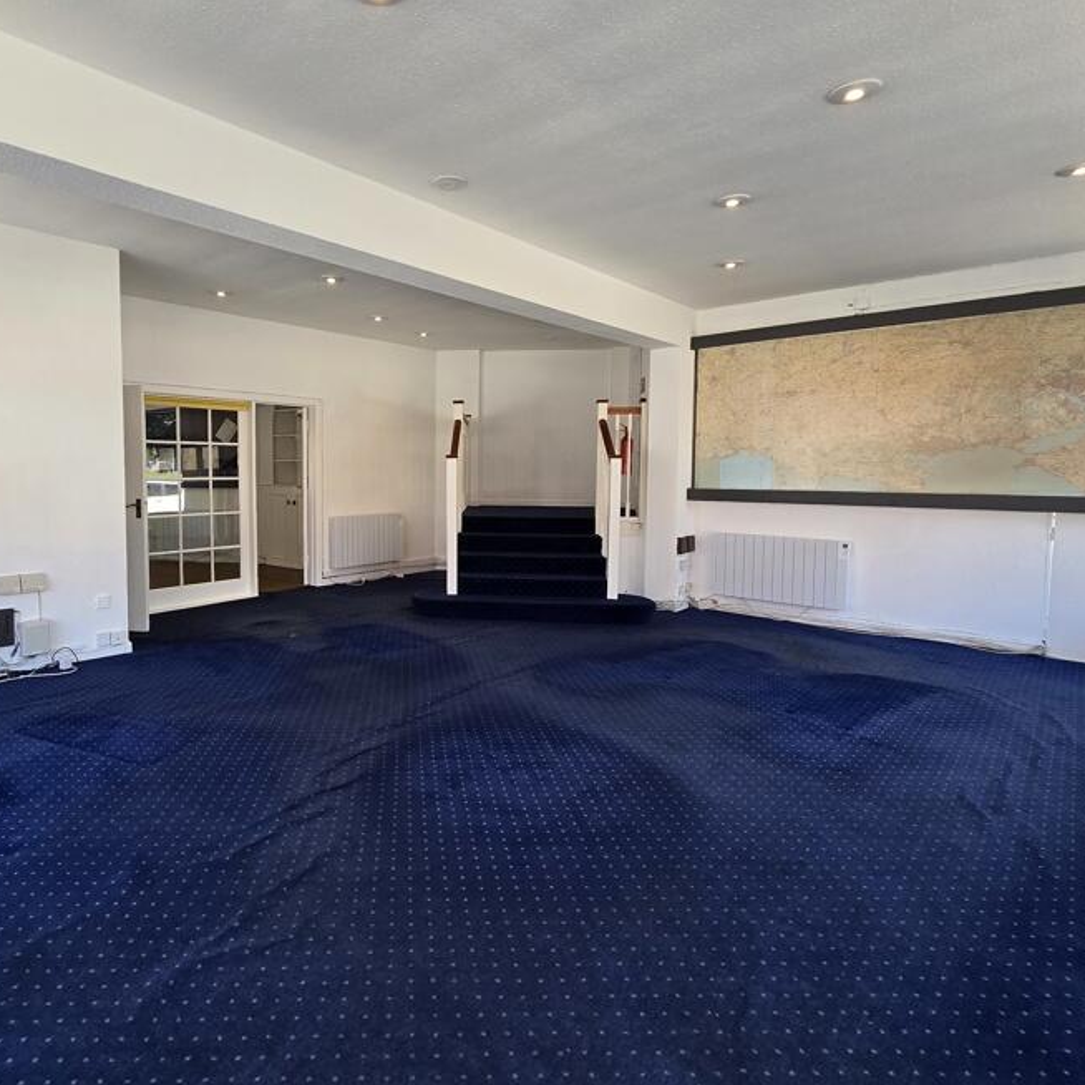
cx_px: 401
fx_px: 638
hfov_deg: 79.1
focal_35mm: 18
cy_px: 503
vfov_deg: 80.6
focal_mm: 2.2
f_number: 2.2
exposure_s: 1/100
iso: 64
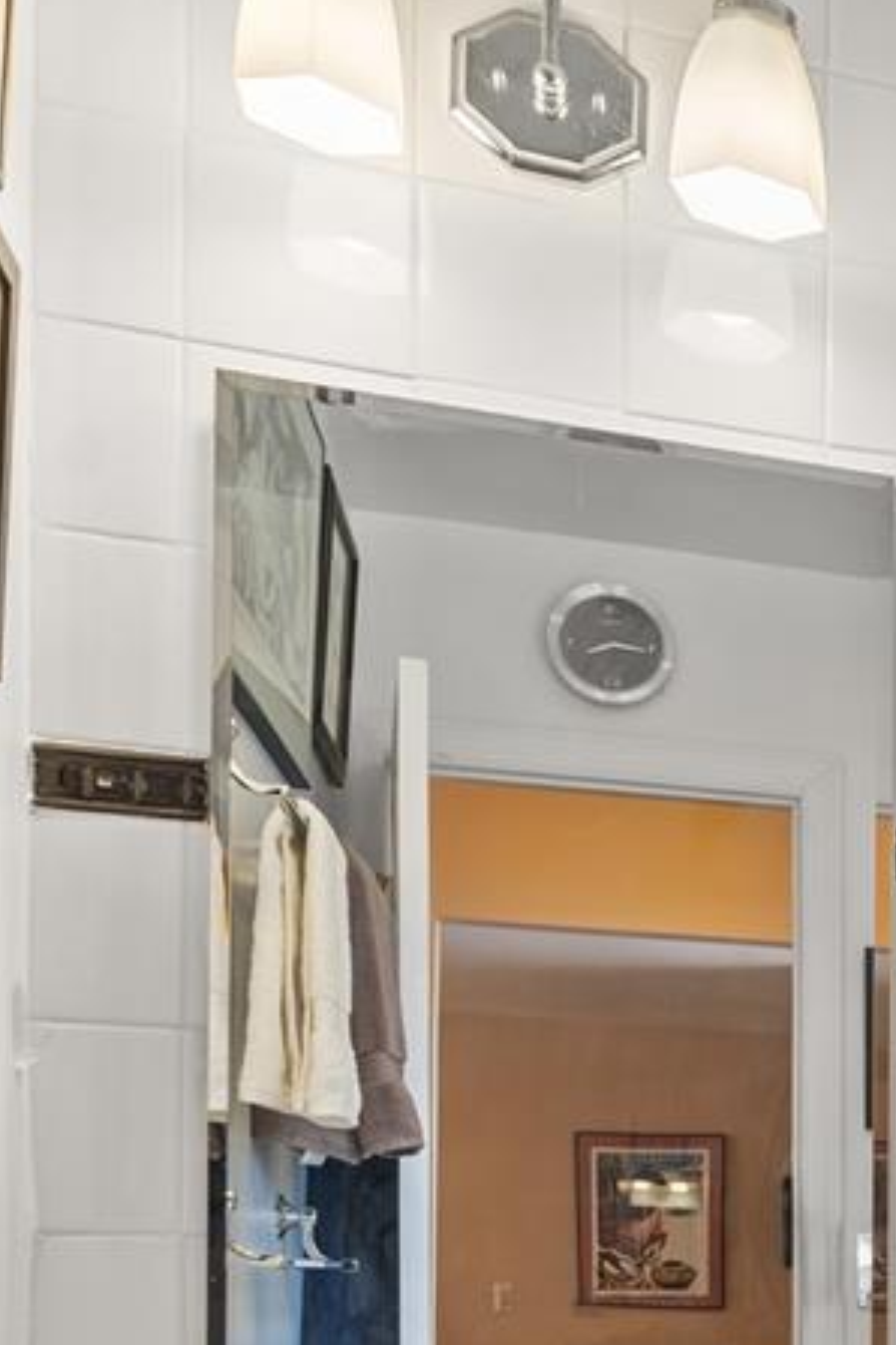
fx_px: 2053
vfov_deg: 33.3
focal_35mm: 55
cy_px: 1330
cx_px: 1530
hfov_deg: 19.5
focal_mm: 16
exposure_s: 1
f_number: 8
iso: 100
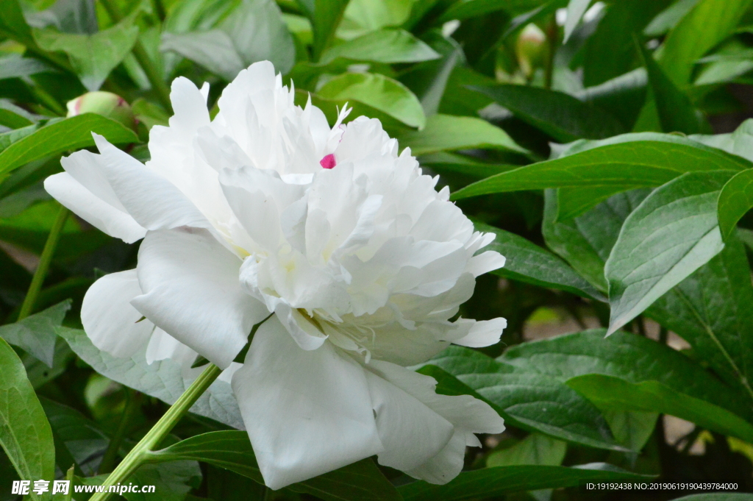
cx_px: 376
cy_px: 250
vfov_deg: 3.8
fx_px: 7524
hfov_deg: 5.7
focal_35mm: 360
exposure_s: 1/250
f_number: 32
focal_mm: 240
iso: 5000
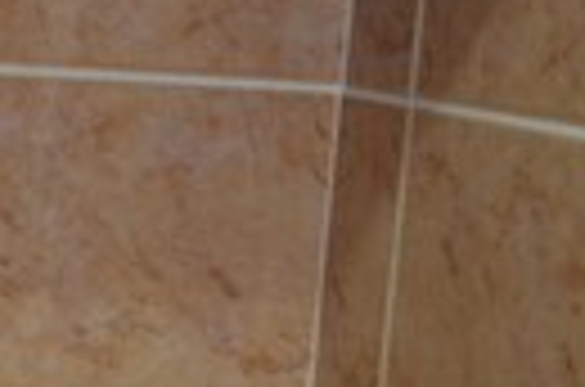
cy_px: 238
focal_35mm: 148
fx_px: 2399
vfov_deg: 9.2
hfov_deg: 11.6
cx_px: -788
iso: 720
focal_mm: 18
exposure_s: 1/60
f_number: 3.5
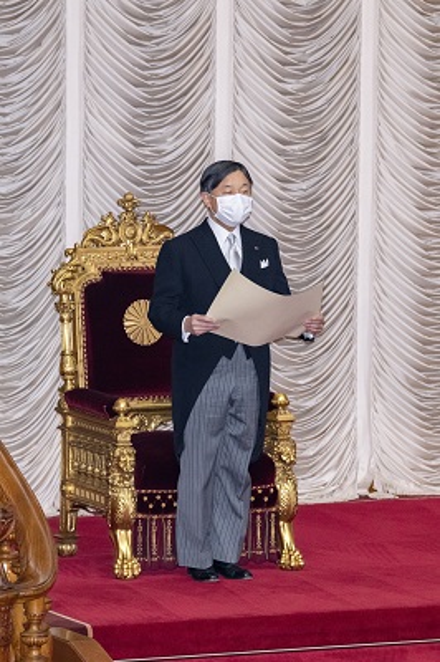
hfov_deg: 4.7
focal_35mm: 290
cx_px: 220
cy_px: 331
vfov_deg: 7.1
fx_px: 5325
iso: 5000
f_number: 6.3
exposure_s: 1/160
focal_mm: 290
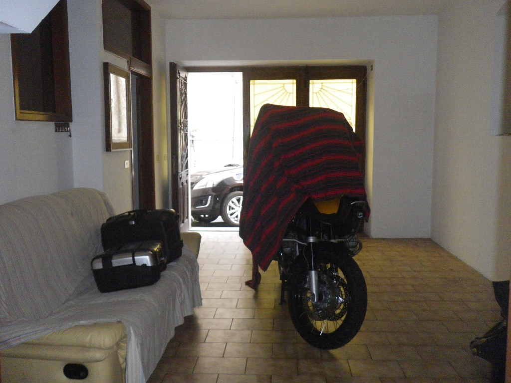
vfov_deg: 40.7
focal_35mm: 35
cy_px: 192
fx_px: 517
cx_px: 256
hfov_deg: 52.6
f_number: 3.8
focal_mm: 6.2
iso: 400
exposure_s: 1/60
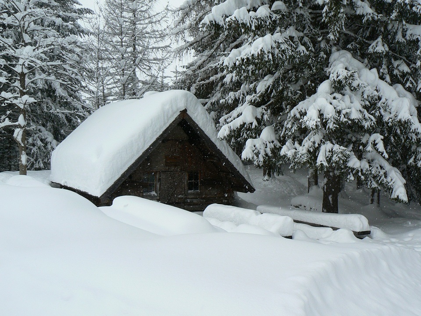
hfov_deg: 51.4
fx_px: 438
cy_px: 158
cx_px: 210
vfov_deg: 39.7
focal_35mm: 36
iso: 80
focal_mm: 6
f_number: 6.3
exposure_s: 1/500
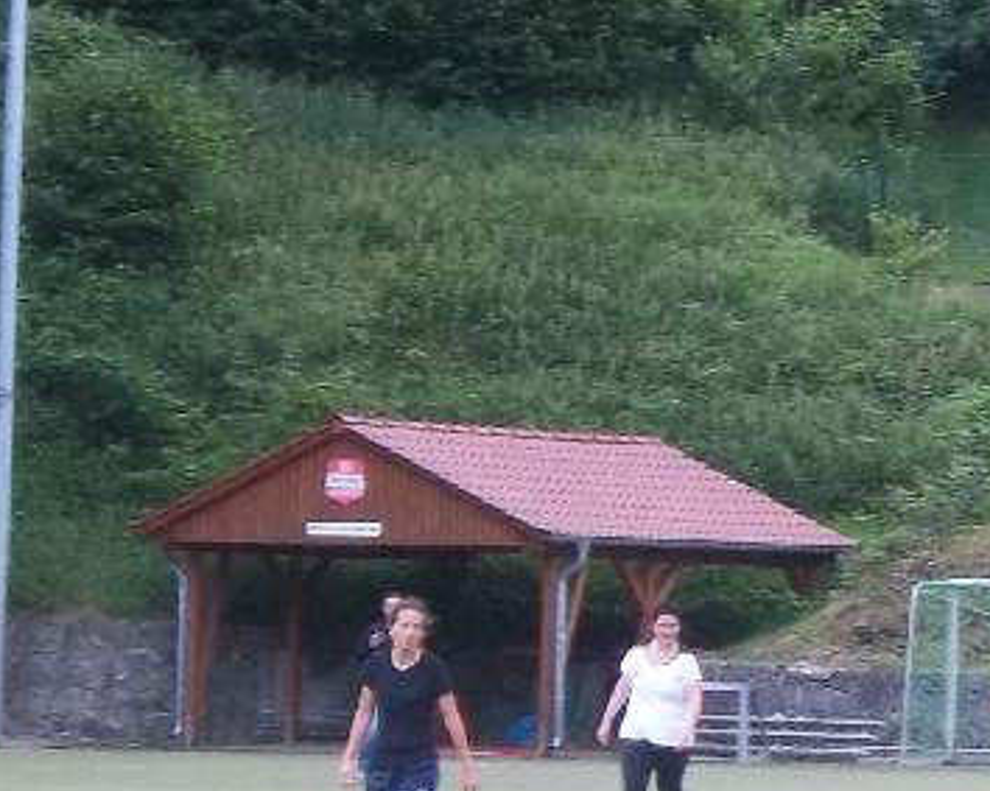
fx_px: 8260
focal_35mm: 282
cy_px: 478
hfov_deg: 6.8
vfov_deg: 5.5
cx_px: 1465
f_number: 5.9
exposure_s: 1/80
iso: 160
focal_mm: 12.7
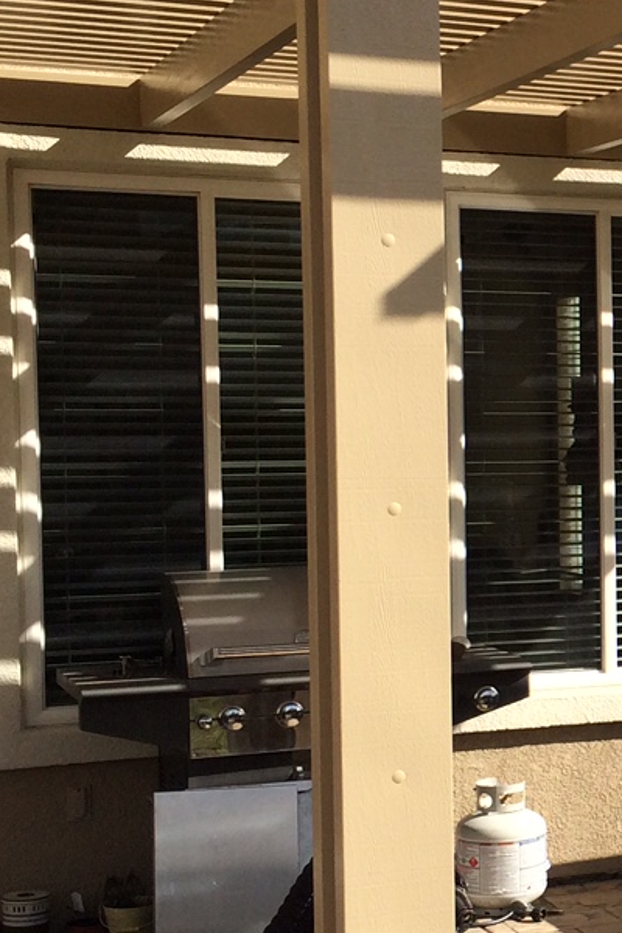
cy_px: 507
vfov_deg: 24.8
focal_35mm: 82
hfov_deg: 15.1
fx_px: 2125
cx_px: 1014
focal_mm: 4.15
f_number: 2.2
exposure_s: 1/2053
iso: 32
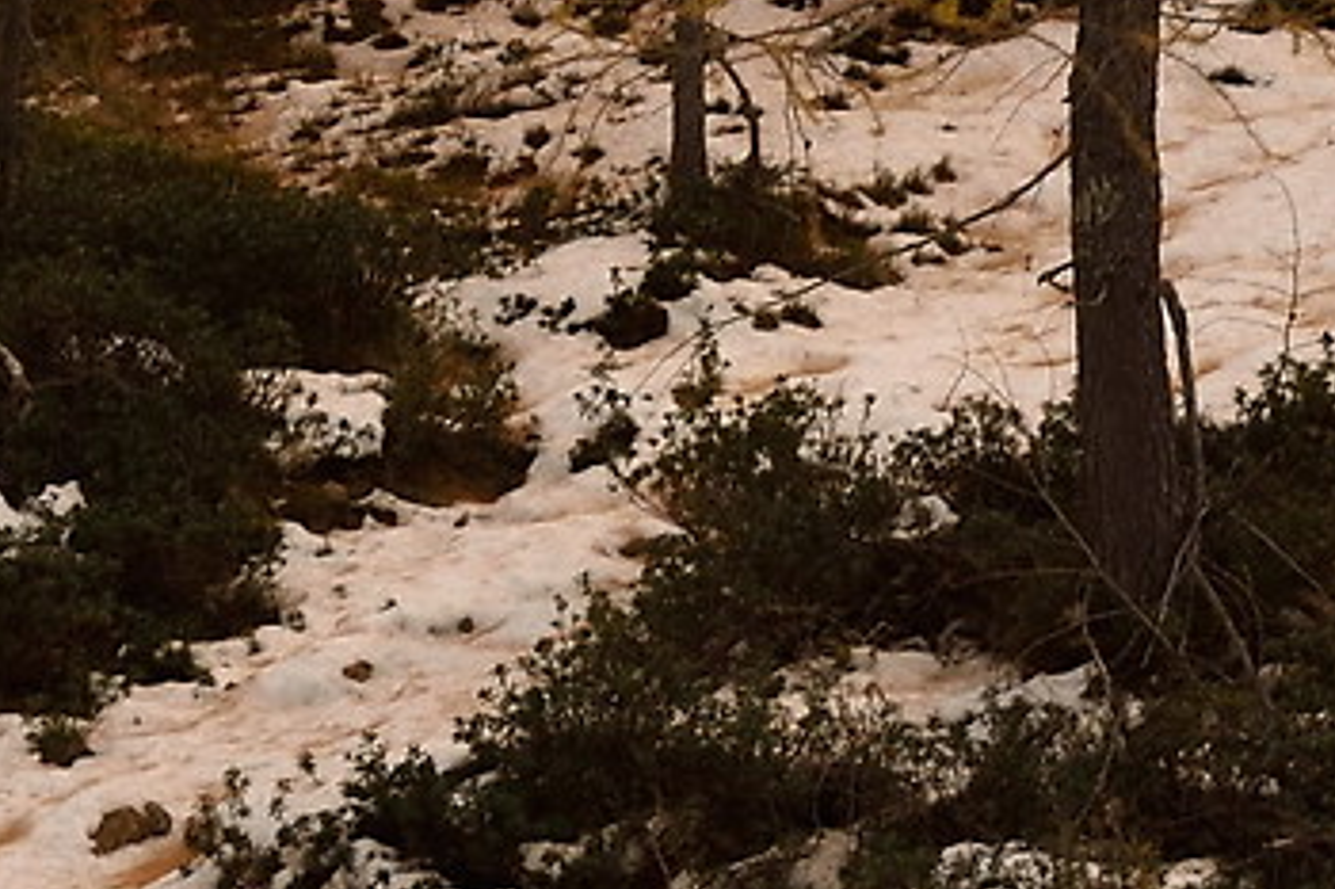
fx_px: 14492
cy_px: -1797
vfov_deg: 3.4
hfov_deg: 5.2
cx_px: -568
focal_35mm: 391
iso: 100
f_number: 4
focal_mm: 38
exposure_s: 1/250
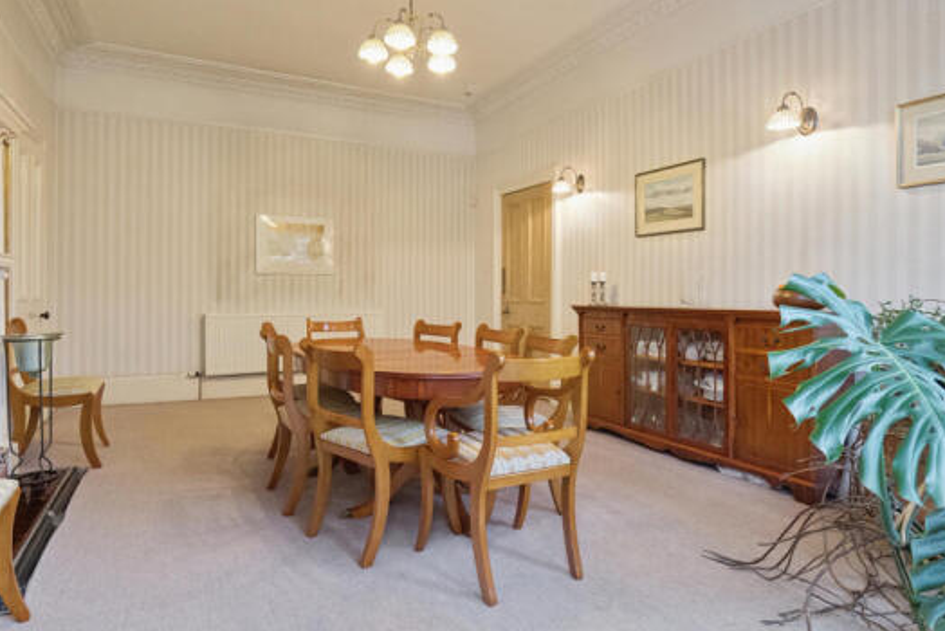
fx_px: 525
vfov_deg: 61.8
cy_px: 275
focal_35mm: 20
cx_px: 446
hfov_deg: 83.9
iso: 5000
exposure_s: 1/50
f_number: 5.6
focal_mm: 16
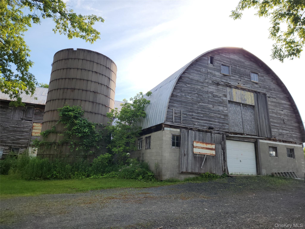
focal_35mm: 23
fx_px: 203
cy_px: 114
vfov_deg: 58.9
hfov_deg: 73.9
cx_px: 152
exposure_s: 1/1102
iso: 20
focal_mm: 5.4
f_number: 1.8
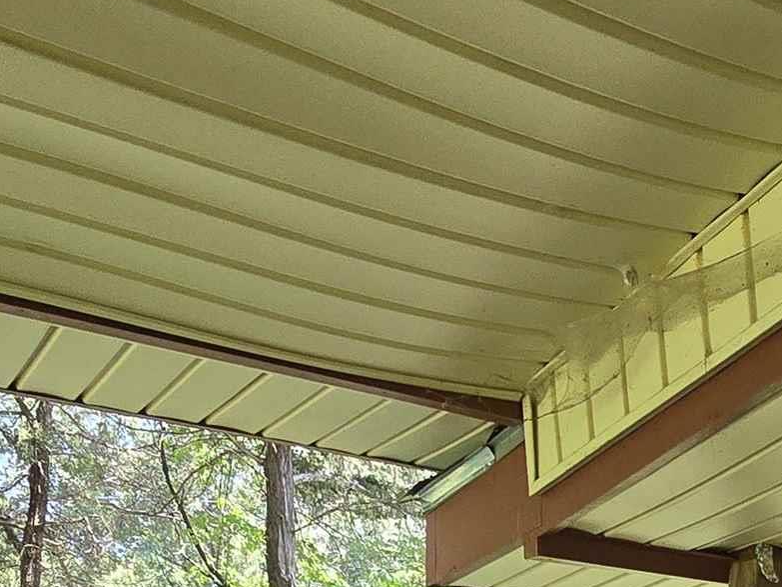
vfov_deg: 21.3
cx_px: 653
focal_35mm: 51
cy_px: 992
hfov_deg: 35.9
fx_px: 1152
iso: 50
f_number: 2.2
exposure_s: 1/123
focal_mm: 2.2
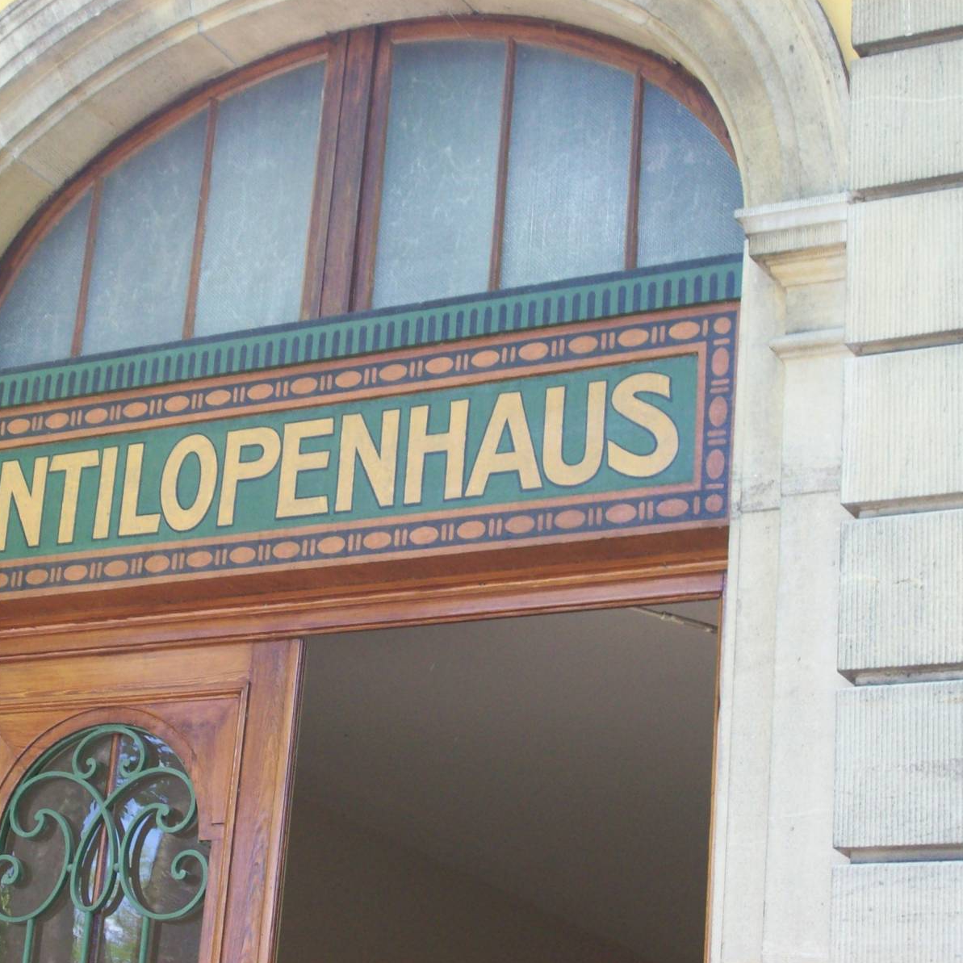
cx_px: 362
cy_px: 481
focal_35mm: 83
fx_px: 2612
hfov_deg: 20.8
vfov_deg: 20.9
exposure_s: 1/85.1
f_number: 3.8
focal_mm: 11.6
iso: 160
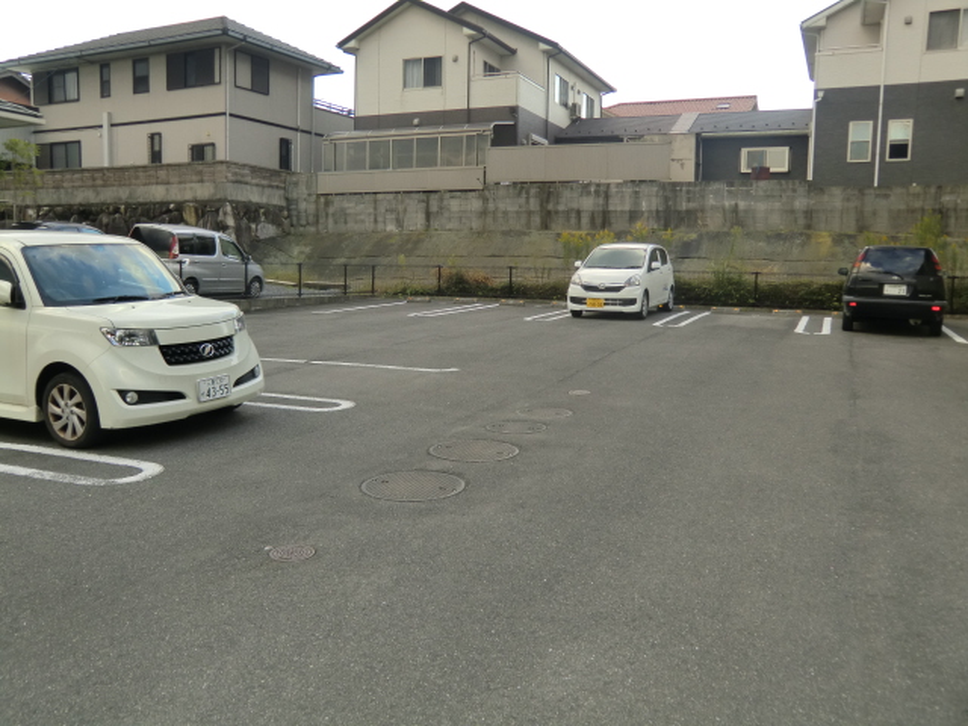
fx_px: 811
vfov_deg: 48.2
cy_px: 363
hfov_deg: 61.7
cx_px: 484
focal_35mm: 29
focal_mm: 5.2
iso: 64
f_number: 3.5
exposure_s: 1/60
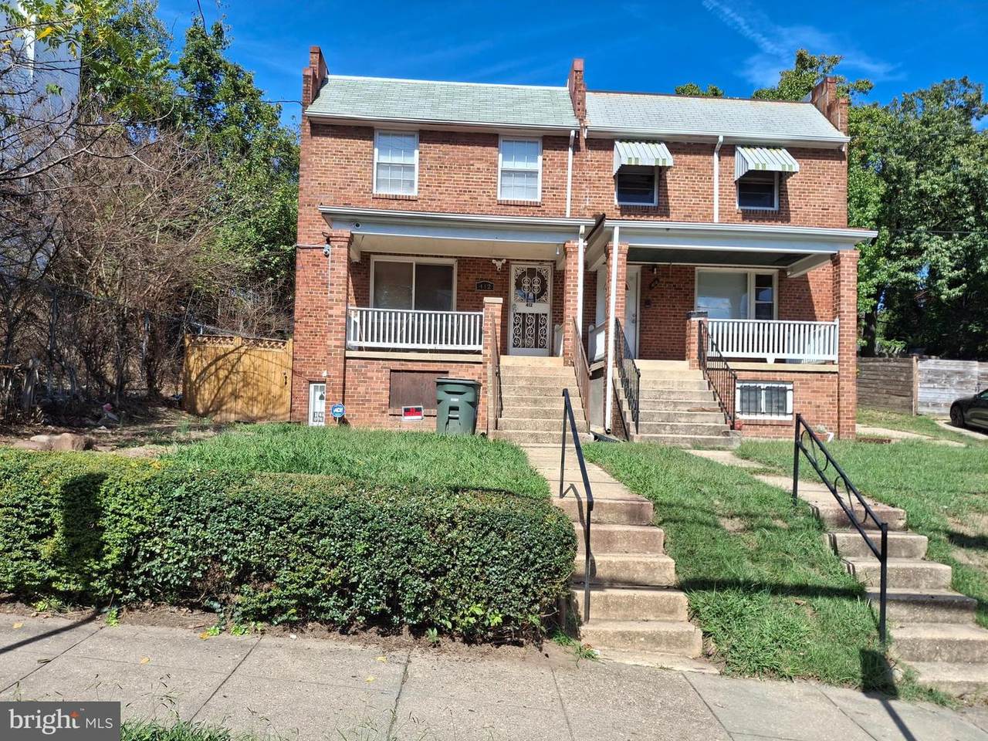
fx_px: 714
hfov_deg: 69.4
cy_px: 370
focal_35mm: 25
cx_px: 494
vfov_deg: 54.9
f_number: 1.8
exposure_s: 1/1553
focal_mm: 4.69
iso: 32
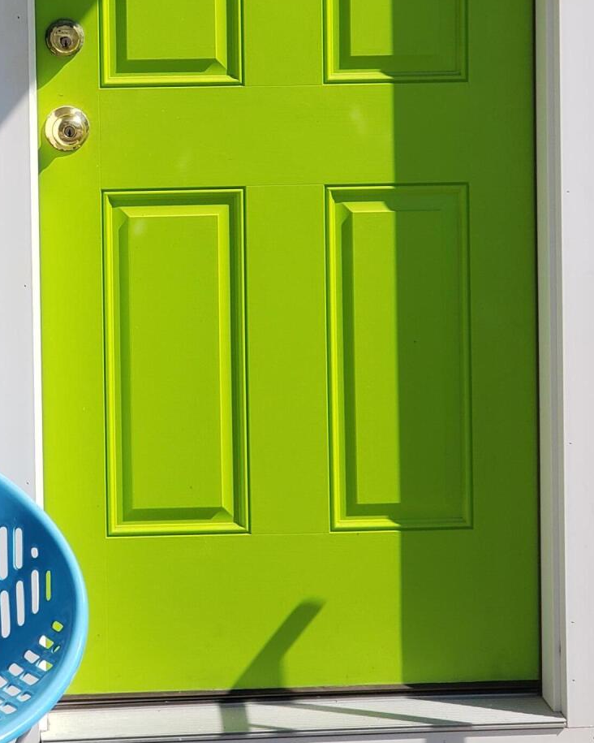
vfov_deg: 17.1
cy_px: 89
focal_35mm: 111
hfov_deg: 13.7
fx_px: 2439
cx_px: 16
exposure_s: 1/746
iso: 32
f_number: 2.4
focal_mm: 6
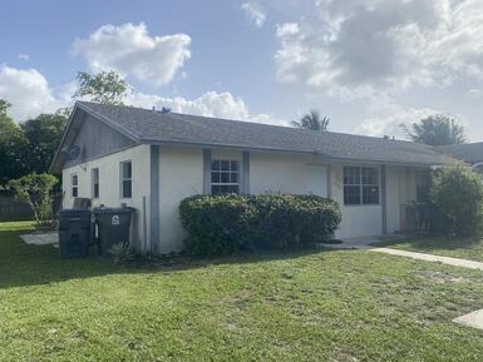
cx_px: 241
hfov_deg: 65.3
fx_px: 377
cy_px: 182
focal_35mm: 27
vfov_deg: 51.4
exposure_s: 1/4808
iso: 32
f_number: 1.8
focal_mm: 4.25
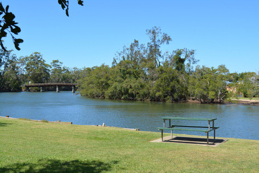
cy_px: 86
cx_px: 130
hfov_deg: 42.3
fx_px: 335
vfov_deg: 29.0
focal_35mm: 46
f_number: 8
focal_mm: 31
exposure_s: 1/250
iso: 110
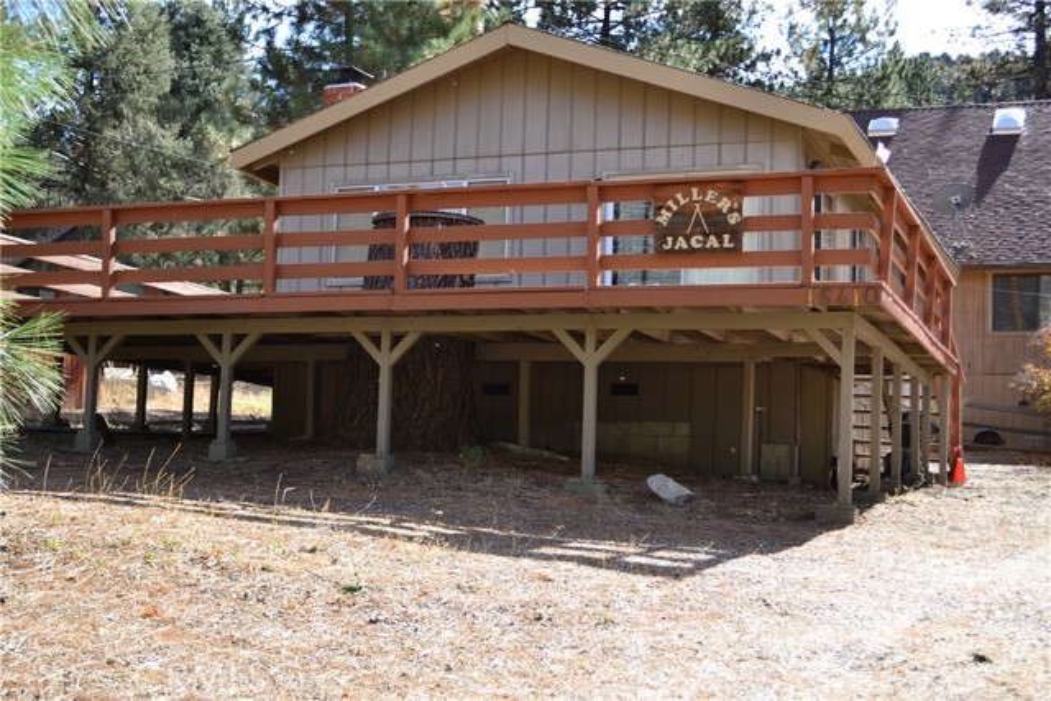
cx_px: 526
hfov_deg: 37.8
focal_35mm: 52
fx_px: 1533
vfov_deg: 25.8
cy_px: 350
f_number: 5.6
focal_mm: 35
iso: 140
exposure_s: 1/200
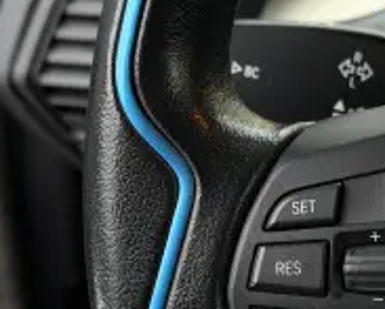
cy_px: 252
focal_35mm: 92
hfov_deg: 20.3
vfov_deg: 16.6
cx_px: 349
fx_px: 1050
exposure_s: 1/119
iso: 200
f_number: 1.78
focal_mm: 6.76
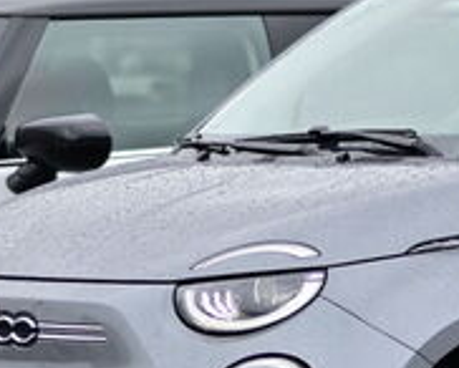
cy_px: 504
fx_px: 4352
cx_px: 242
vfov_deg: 4.8
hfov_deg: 6.0
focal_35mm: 320
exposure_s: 1/1000
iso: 400
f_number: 1.8
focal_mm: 50
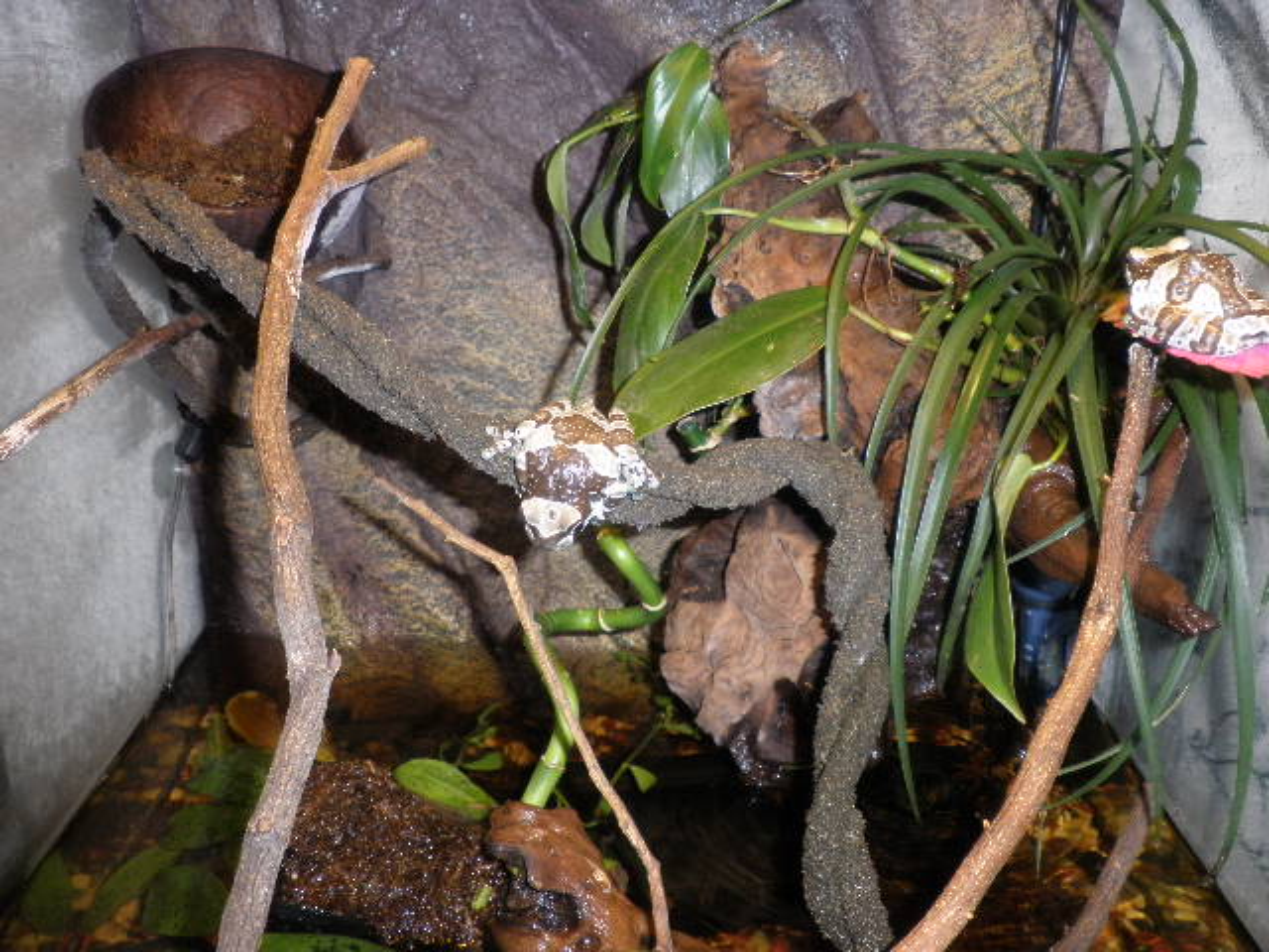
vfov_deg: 39.7
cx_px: 634
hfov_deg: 51.4
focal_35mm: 36
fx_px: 1320
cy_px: 476
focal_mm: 6.3
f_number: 3.5
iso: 160
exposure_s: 1/30
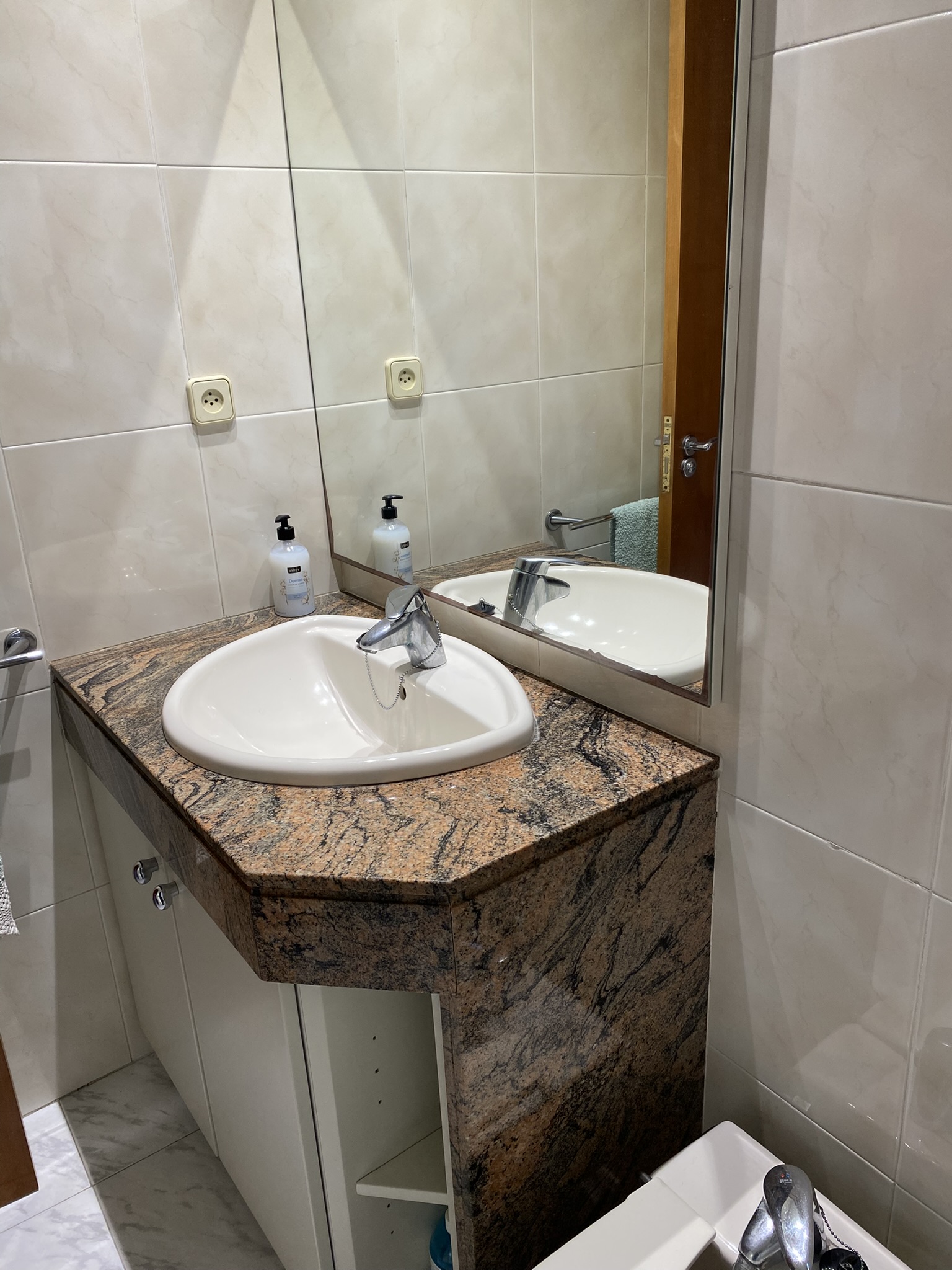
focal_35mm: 26
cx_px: 476
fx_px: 953
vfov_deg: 67.3
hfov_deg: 53.1
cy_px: 635
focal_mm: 4.25
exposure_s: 1/100
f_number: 1.8
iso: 80
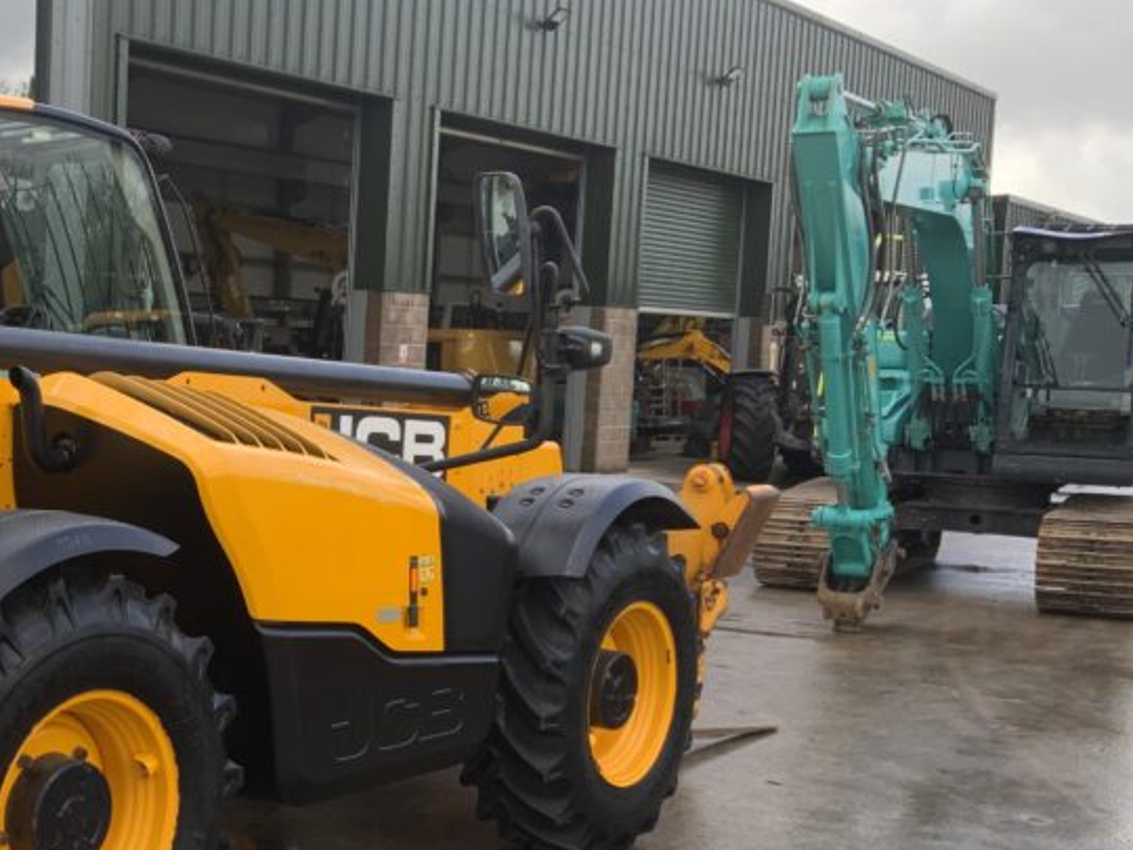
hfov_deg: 32.9
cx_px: 80
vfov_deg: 26.5
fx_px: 1800
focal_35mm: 55
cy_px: 518
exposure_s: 1/272
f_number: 1.8
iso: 16
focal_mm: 3
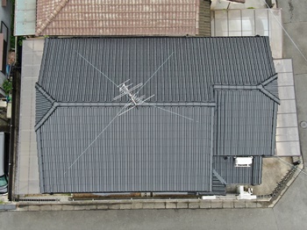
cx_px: 154
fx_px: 417
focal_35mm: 47
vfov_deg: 30.8
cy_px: 115
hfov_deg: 40.5
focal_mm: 8.42
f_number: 3.8
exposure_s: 1/120
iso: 110
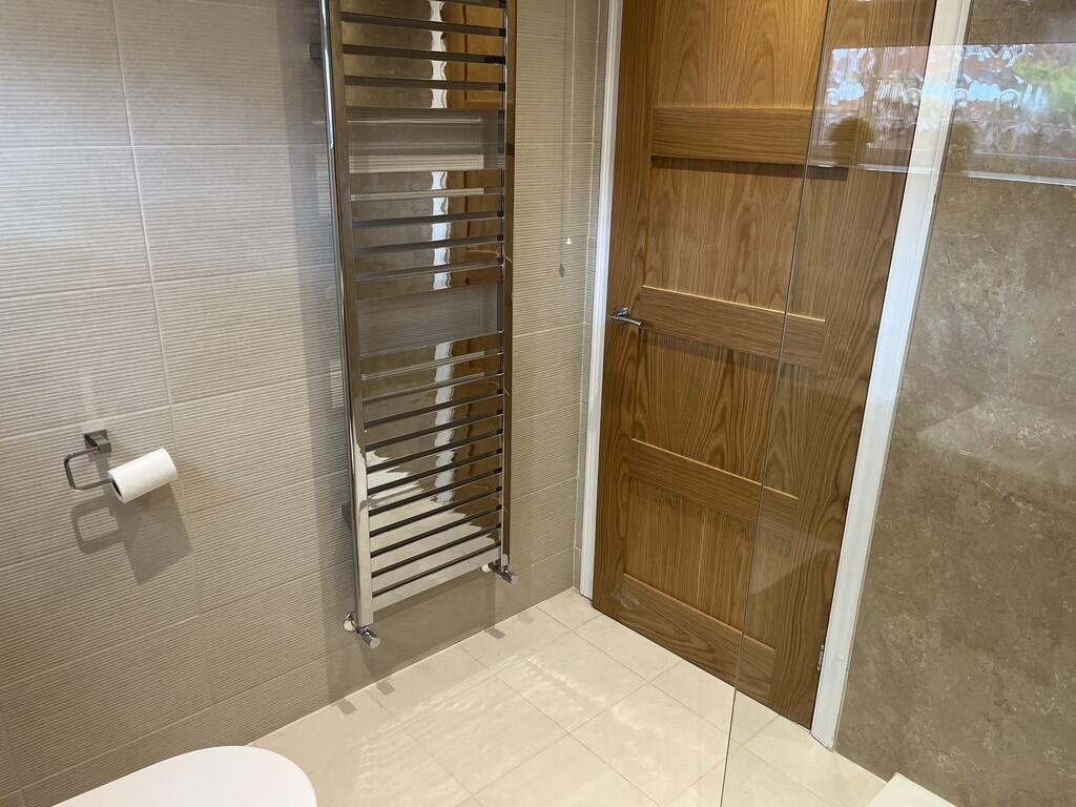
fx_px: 808
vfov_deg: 53.1
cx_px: 538
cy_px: 404
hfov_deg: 67.3
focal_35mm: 26
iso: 125
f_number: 1.6
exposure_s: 1/100
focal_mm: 5.1
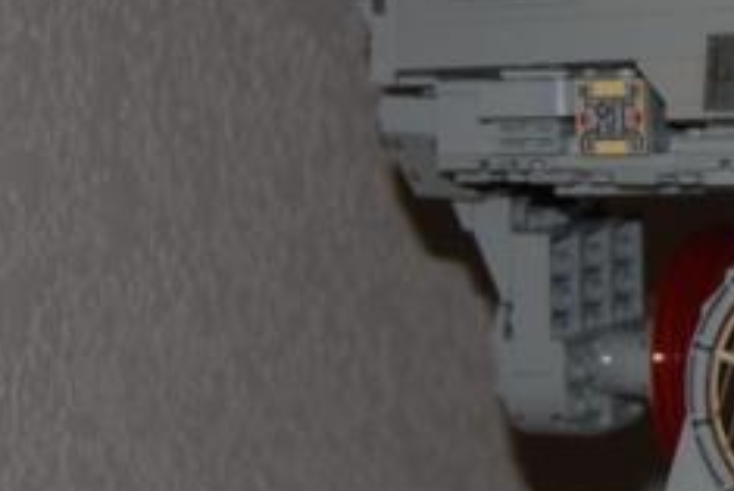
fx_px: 3999
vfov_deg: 7.0
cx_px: 1324
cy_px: 2
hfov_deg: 9.9
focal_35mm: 196
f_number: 4.2
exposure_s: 1/125
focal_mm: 30
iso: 100
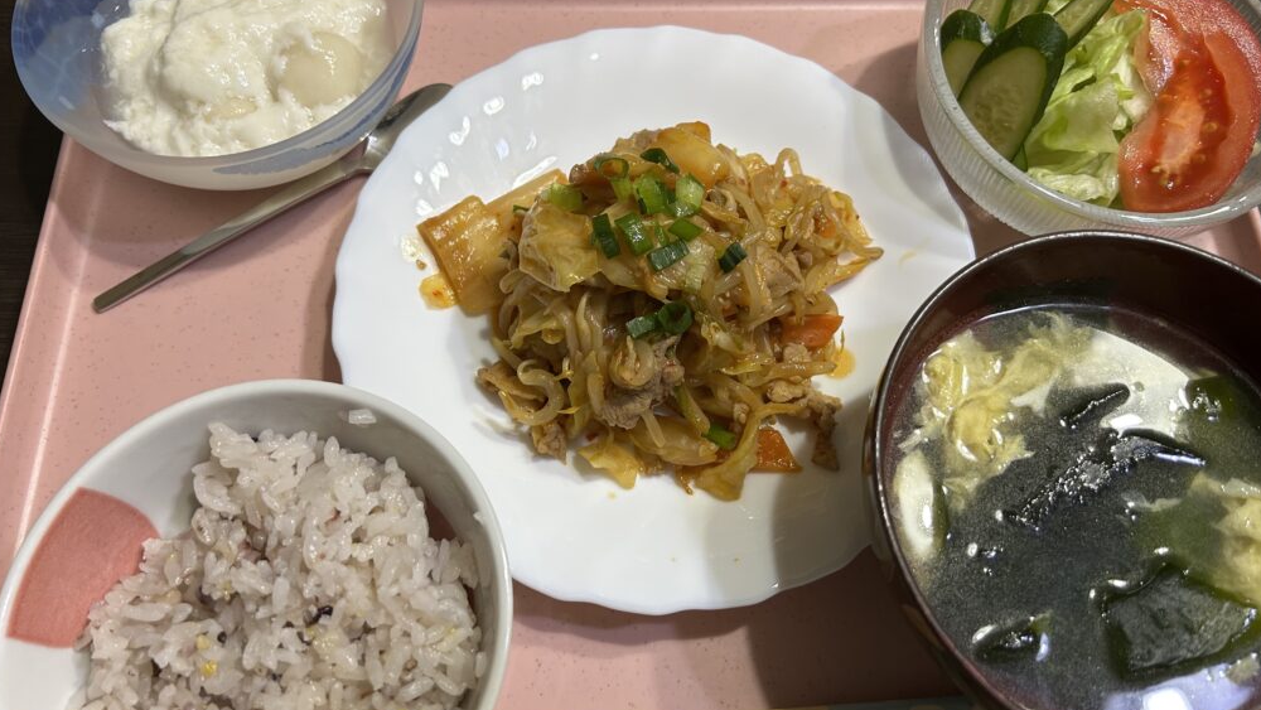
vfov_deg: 40.2
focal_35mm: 29
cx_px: 634
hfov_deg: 66.1
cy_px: 325
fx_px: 970
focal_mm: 5.7
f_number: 1.5
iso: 125
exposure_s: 1/67
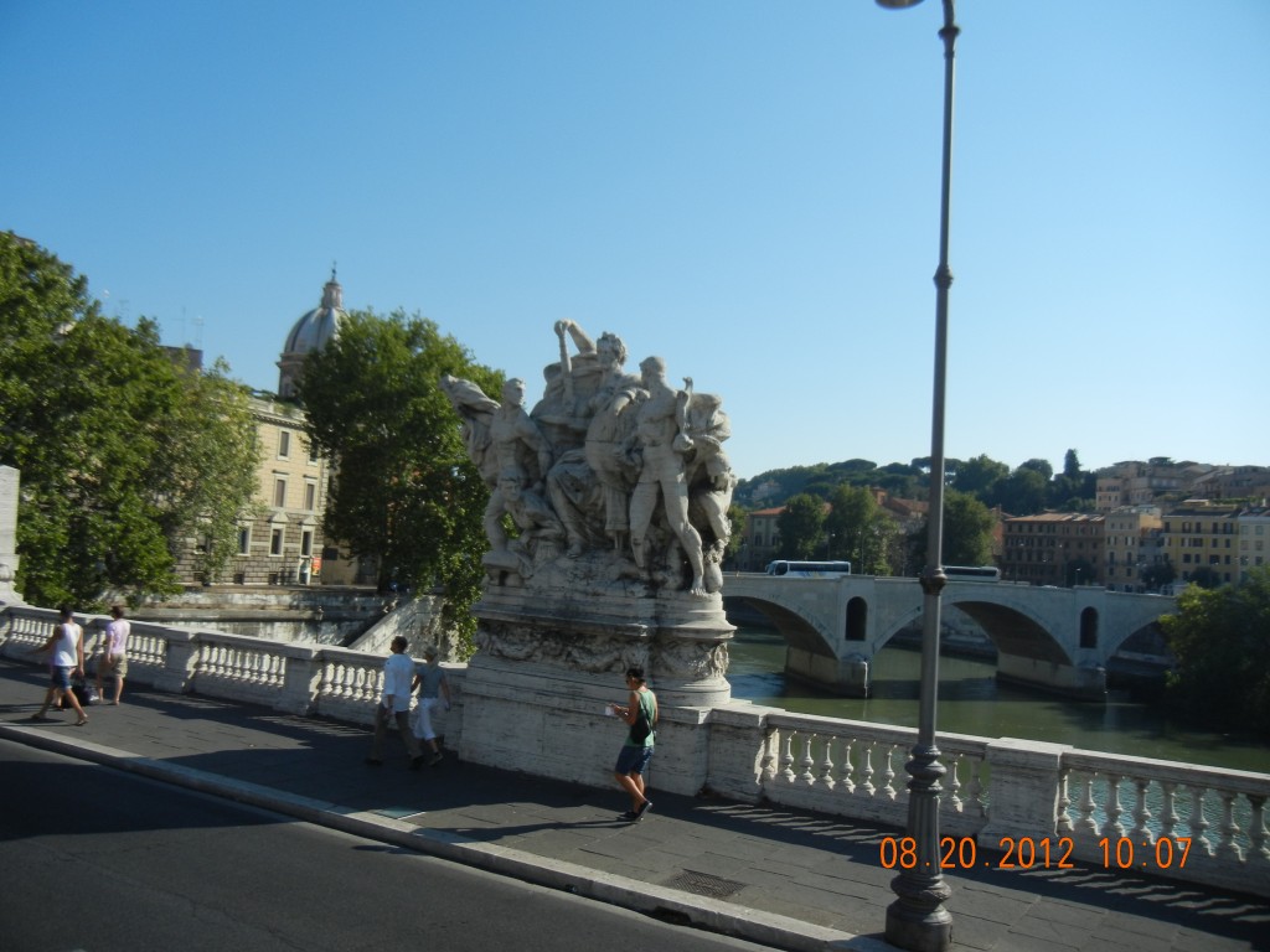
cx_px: 635
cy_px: 476
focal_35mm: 30
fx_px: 1101
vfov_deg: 46.8
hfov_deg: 60.0
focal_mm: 5.4
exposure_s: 1/434
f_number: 7
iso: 160
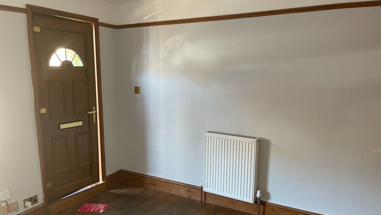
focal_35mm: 28
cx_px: 188
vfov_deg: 41.5
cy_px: 117
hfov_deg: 67.9
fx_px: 283
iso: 200
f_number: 1.6
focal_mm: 5.1
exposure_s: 1/60
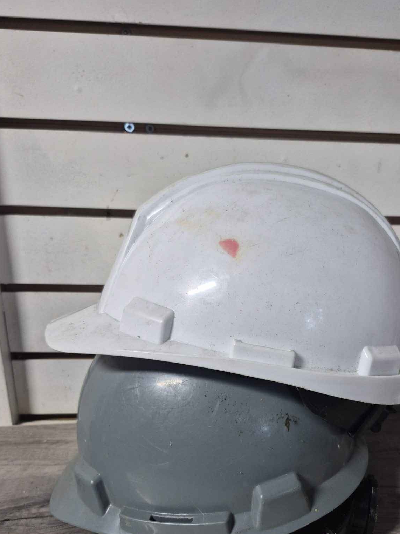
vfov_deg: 61.1
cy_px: 324
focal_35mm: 29
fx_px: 447
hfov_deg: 48.0
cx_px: 232
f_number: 1.8
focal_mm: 5.4
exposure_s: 1/120
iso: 250
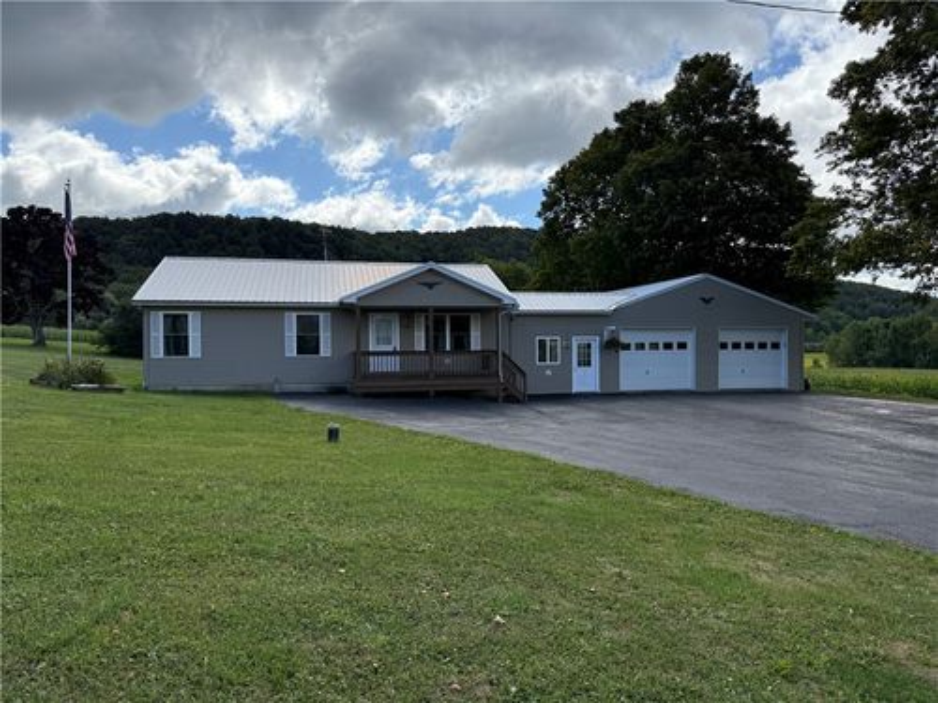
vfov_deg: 56.8
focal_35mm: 24
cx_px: 469
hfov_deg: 71.6
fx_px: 650
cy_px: 352
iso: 125
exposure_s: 1/5714
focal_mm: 6.76
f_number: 1.78
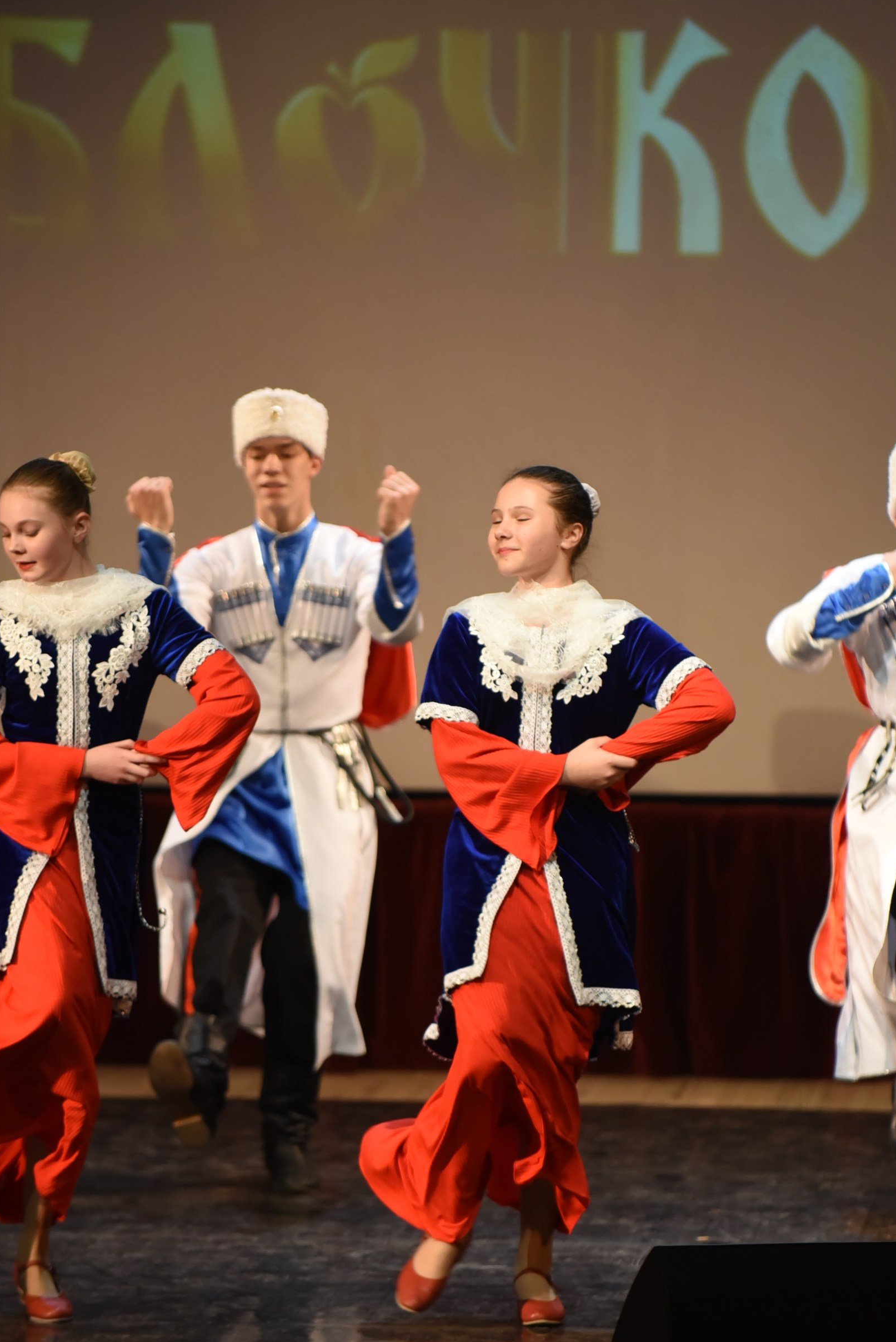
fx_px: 9286
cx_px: 492
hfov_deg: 5.5
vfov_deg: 8.3
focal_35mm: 249
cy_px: 707
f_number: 2.8
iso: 2500
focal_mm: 200
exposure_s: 1/400
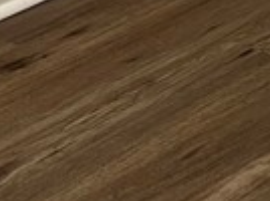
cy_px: -424
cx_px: 401
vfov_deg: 6.7
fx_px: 1549
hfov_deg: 9.7
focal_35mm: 199
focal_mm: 5.1
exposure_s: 1/60
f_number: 1.6
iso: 100
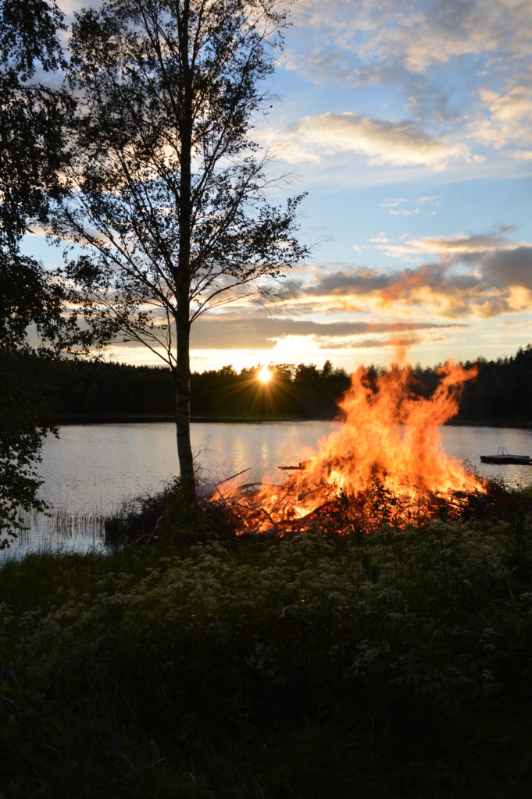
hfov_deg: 36.8
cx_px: 266
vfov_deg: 53.2
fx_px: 799
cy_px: 400
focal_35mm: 36
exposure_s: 1/160
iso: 100
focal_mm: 24
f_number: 6.3
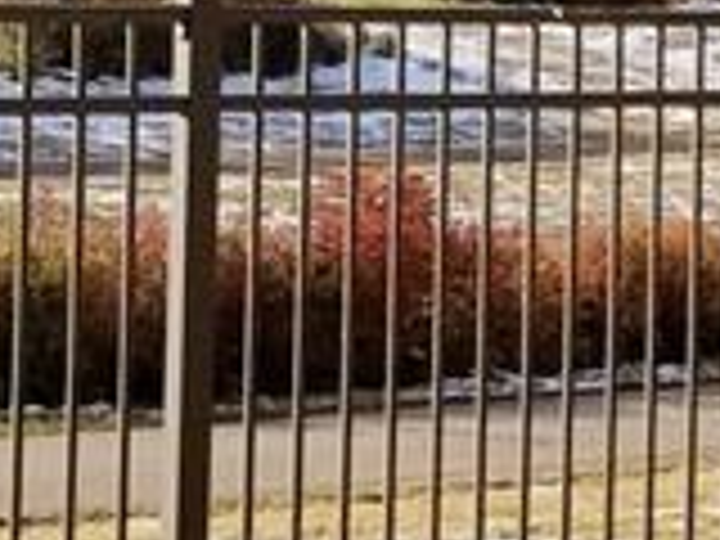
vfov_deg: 8.9
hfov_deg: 11.2
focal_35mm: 166
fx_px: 3453
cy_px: -27
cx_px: 1210
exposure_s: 1/2048
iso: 50
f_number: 1.7
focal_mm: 4.3
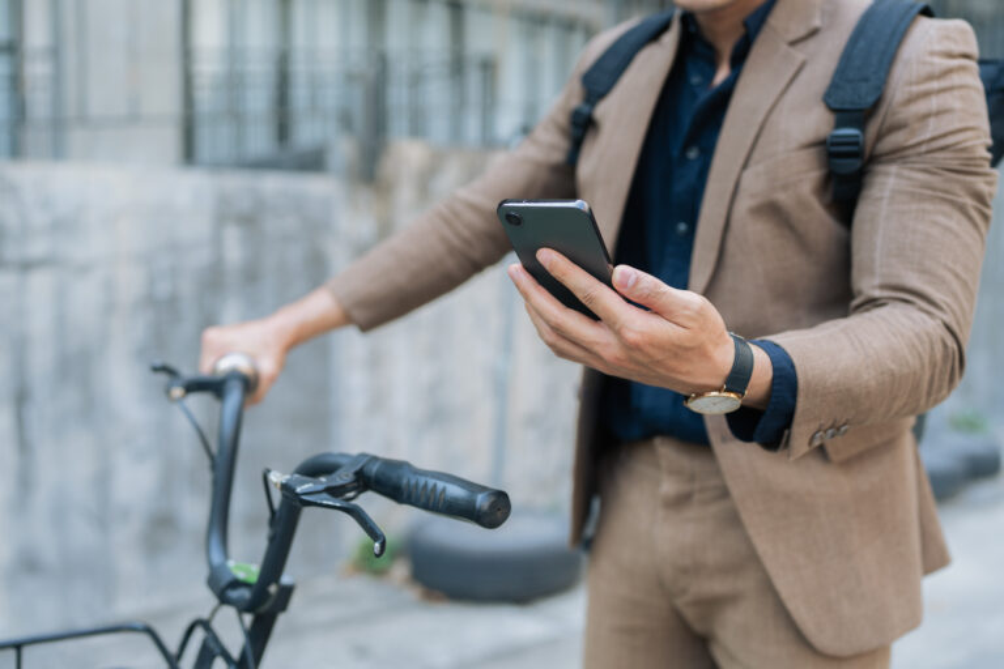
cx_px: 502
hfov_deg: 54.4
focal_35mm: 35
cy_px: 334
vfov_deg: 37.9
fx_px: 976
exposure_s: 1/500
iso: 100
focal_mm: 35
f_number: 2
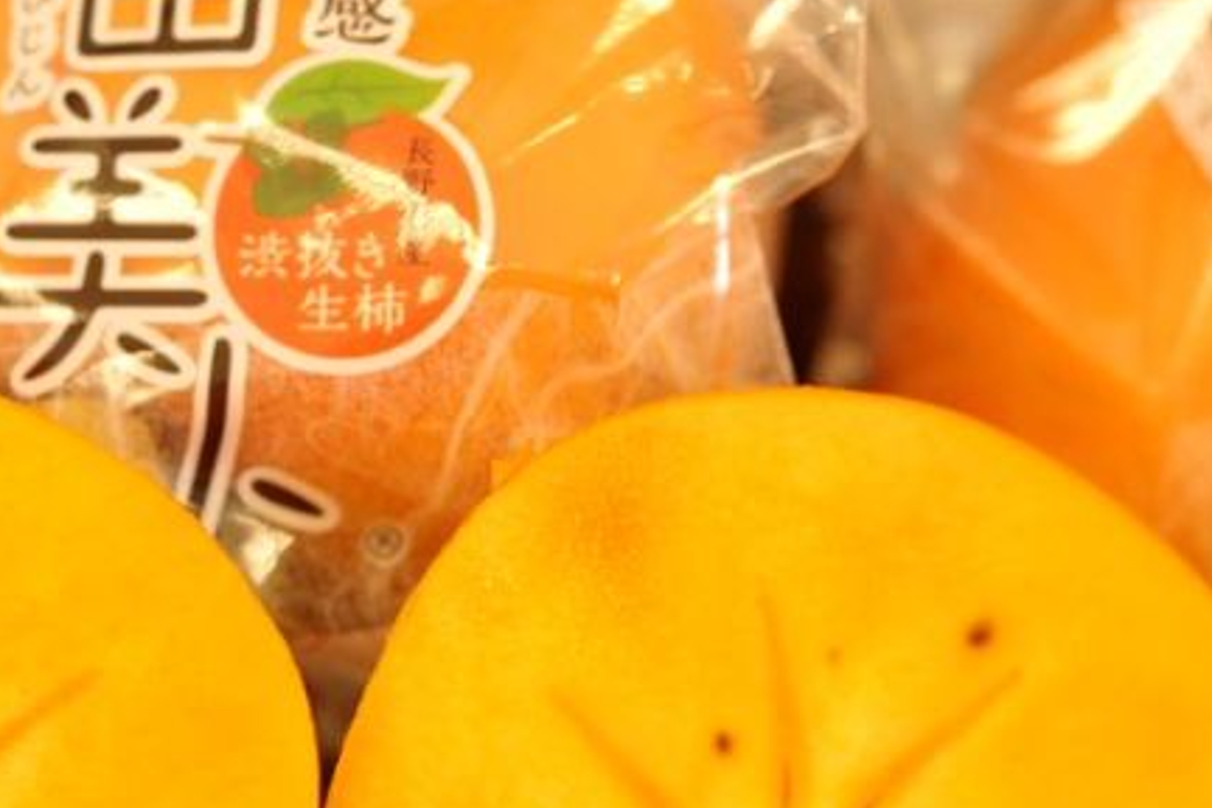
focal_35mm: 111
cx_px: 485
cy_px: 541
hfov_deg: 18.4
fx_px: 3737
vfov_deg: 12.3
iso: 800
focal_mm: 50
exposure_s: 1/100
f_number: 4
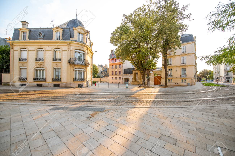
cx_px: 118
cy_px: 78
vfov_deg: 81.2
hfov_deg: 104.2
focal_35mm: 14
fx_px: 91
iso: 200
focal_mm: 14
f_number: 4
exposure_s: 1/500
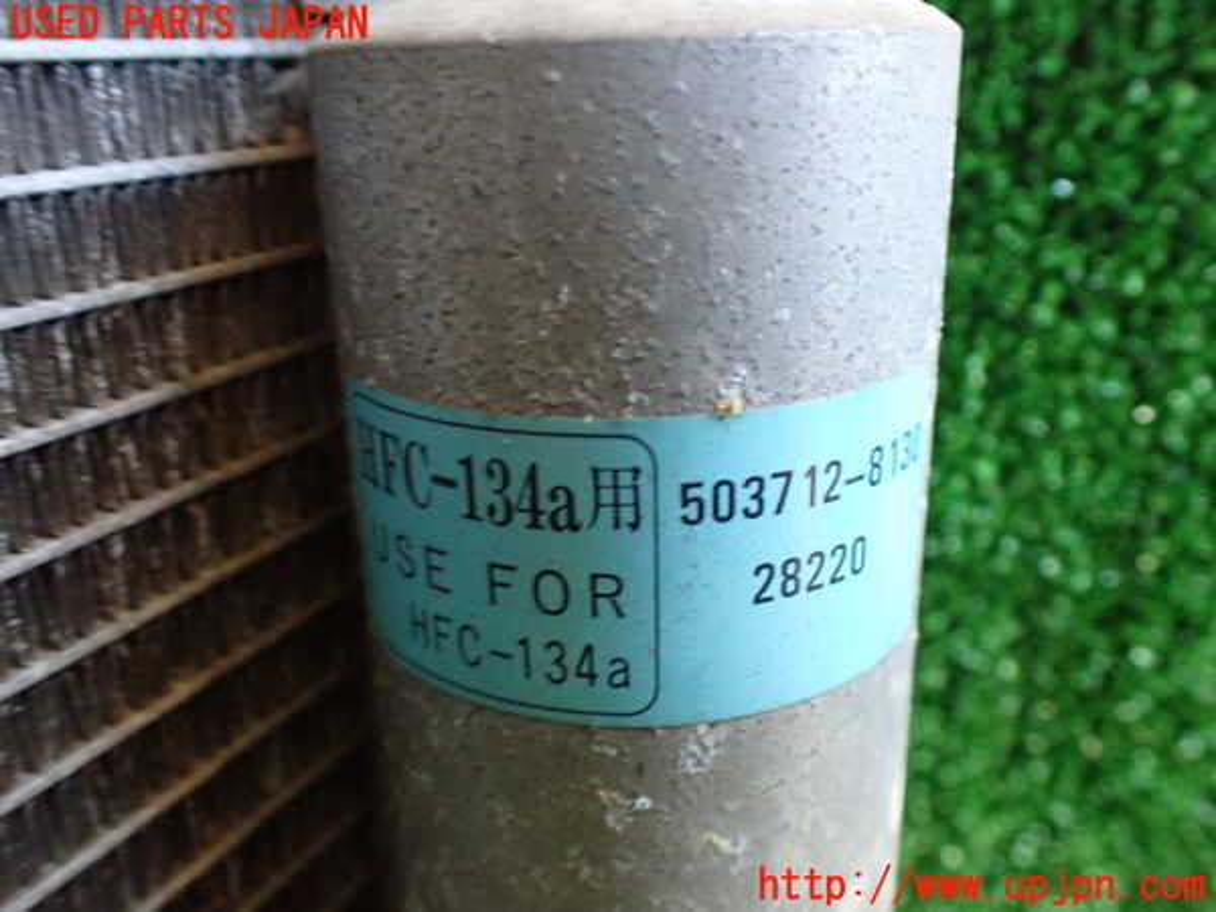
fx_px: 1054
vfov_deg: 46.8
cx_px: 608
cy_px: 456
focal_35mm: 30
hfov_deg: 60.0
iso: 800
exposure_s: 1/50
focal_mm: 5.4
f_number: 2.3
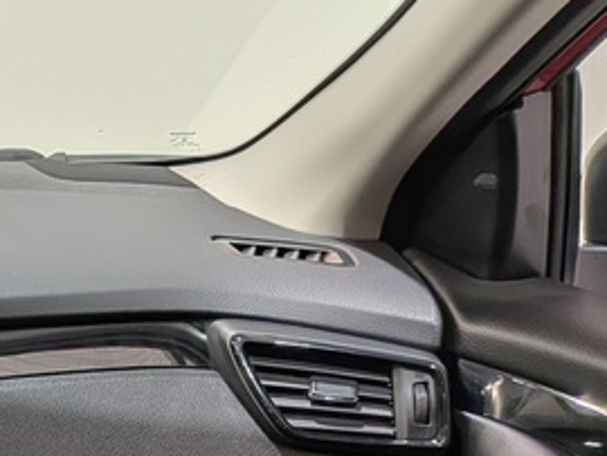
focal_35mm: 91
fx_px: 1597
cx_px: -506
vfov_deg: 16.0
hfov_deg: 17.3
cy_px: 427
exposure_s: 1/121
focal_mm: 4.53
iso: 28
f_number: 1.7
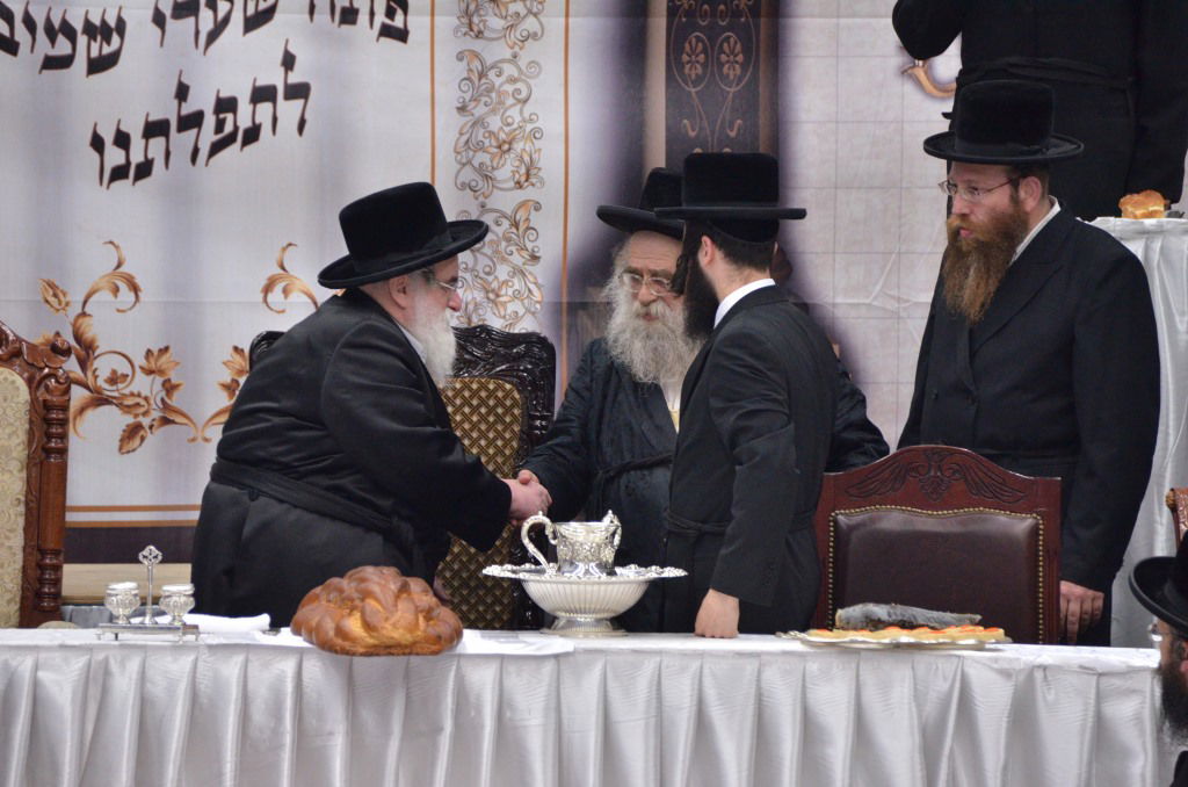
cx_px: 594
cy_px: 394
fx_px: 9385
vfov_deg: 4.8
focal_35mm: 285
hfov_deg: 7.2
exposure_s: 1/160
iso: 1600
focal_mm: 190
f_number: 5.6
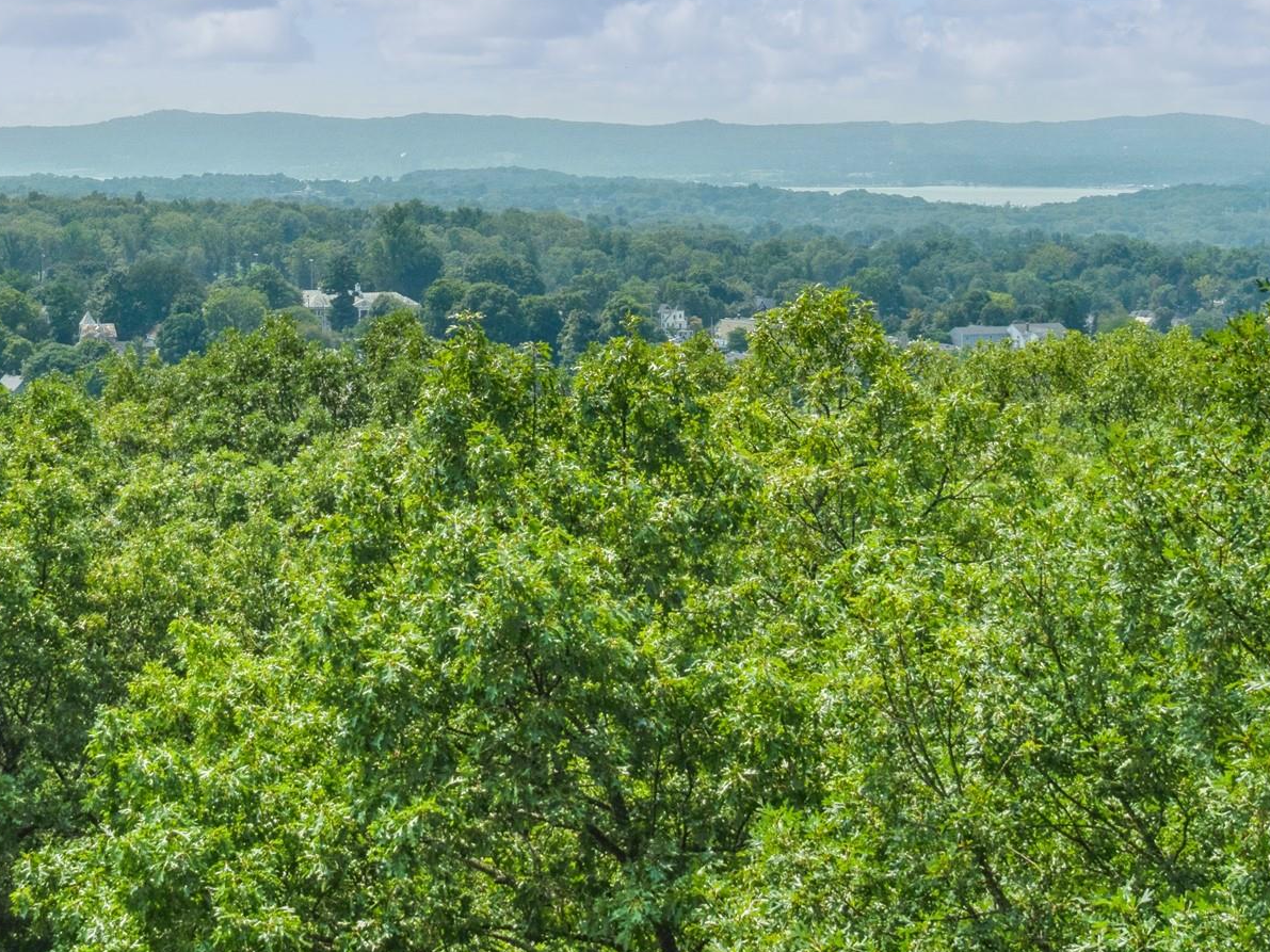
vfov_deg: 17.0
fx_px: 3155
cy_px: 172
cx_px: 395
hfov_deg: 22.6
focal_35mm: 86
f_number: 8
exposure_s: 1/1000
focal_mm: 25
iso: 200
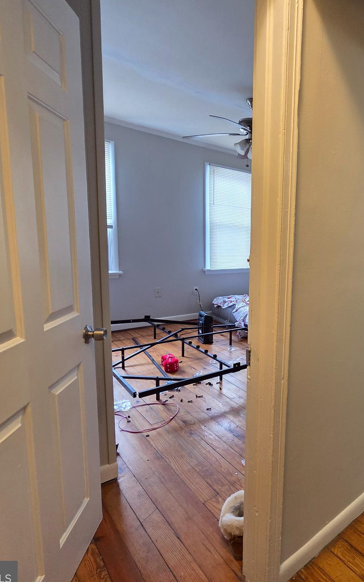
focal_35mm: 19
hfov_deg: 54.9
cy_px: 292
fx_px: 302
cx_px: 321
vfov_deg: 88.0
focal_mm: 2.2
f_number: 2.2
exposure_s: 1/60
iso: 400
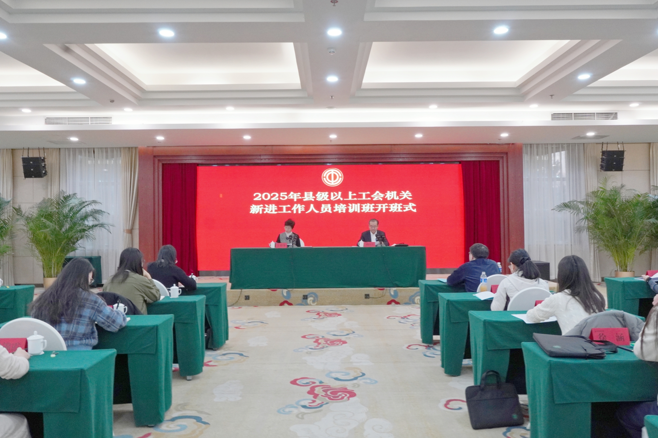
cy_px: 219
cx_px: 329
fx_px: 507
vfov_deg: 46.8
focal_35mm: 28
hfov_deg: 65.9
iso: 1000
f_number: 9
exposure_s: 1/30
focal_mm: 18.5
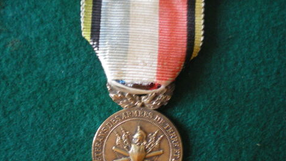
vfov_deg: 28.2
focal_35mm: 42
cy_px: 104
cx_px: 142
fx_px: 318
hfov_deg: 48.4
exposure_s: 1/10
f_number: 3.1
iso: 400
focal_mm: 6.3
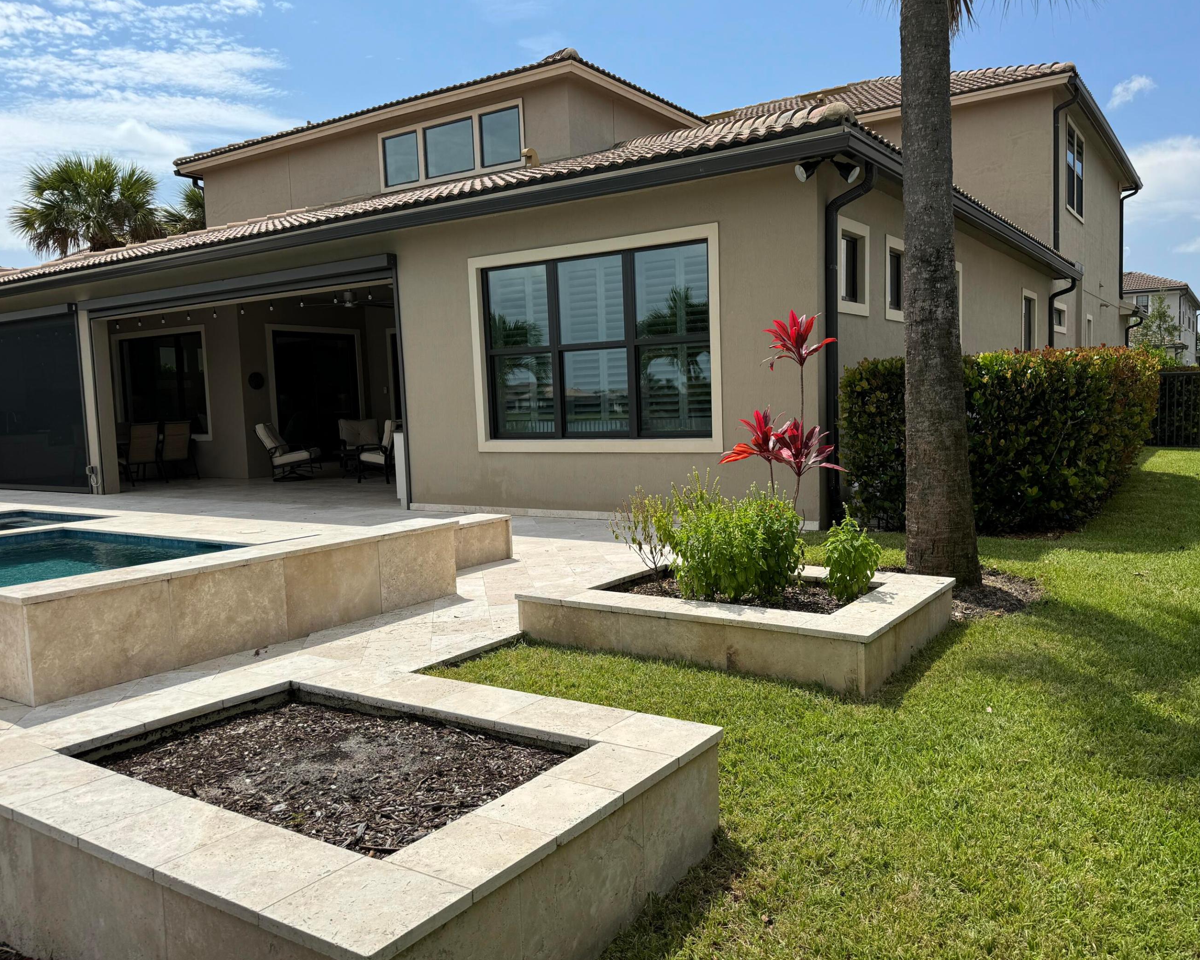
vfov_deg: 54.9
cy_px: 480
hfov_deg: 65.9
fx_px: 923
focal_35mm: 26
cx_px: 657
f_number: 1.78
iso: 80
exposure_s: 1/6410
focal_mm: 6.76
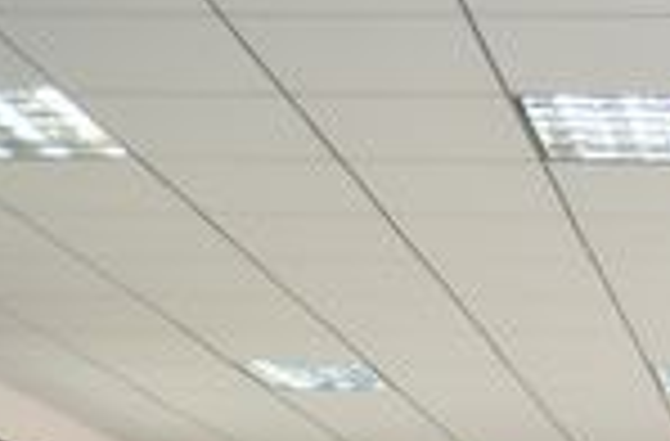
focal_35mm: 121
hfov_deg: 15.9
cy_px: 740
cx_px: 926
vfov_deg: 10.7
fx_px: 2243
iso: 1100
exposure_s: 1/60
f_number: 4
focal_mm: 24
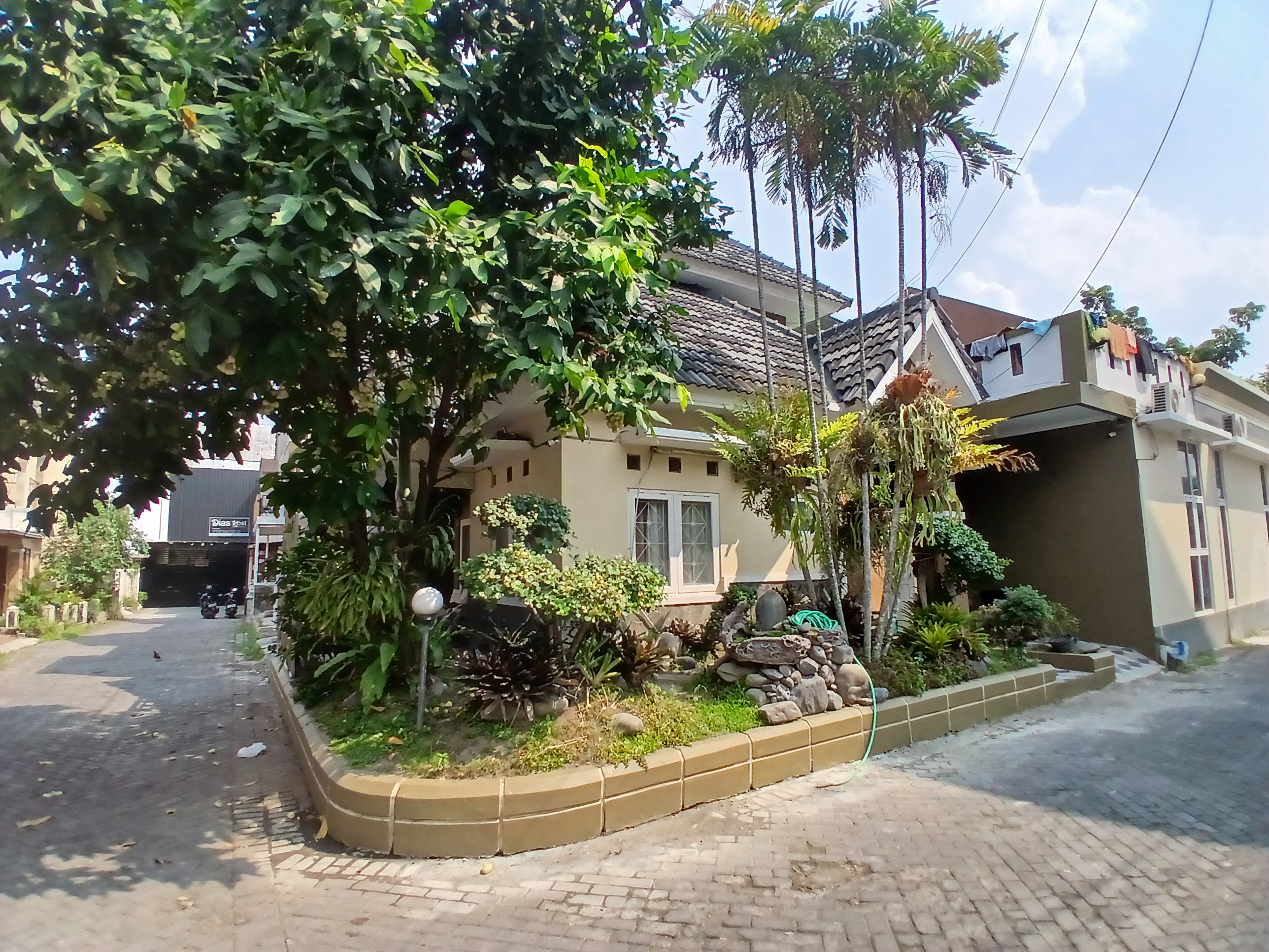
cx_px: 634
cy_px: 476
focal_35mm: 17
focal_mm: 1.4
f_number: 2.2
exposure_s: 1/1110
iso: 50
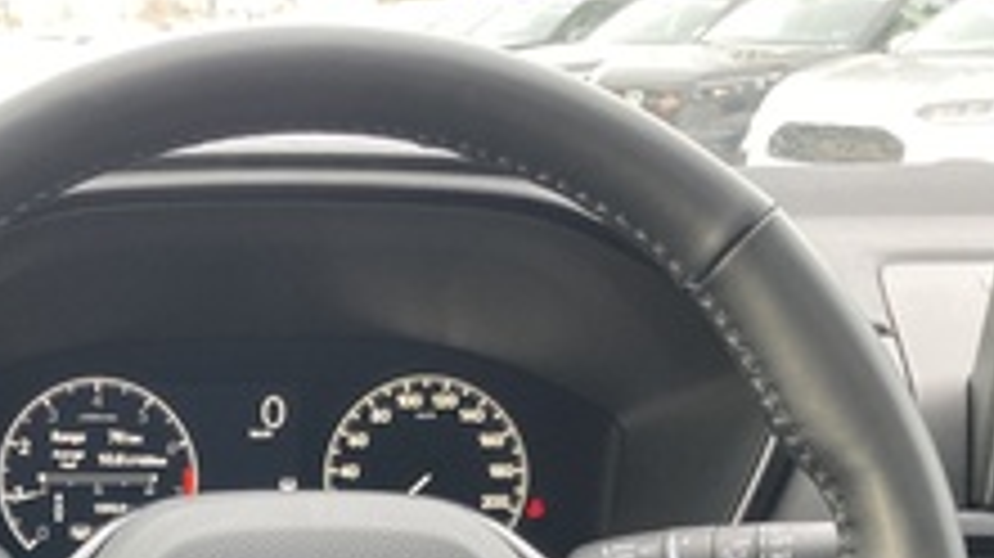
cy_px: 650
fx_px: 1528
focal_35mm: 58
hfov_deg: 34.7
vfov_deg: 19.6
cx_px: 175
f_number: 1.8
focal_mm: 3.99
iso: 200
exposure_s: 1/60
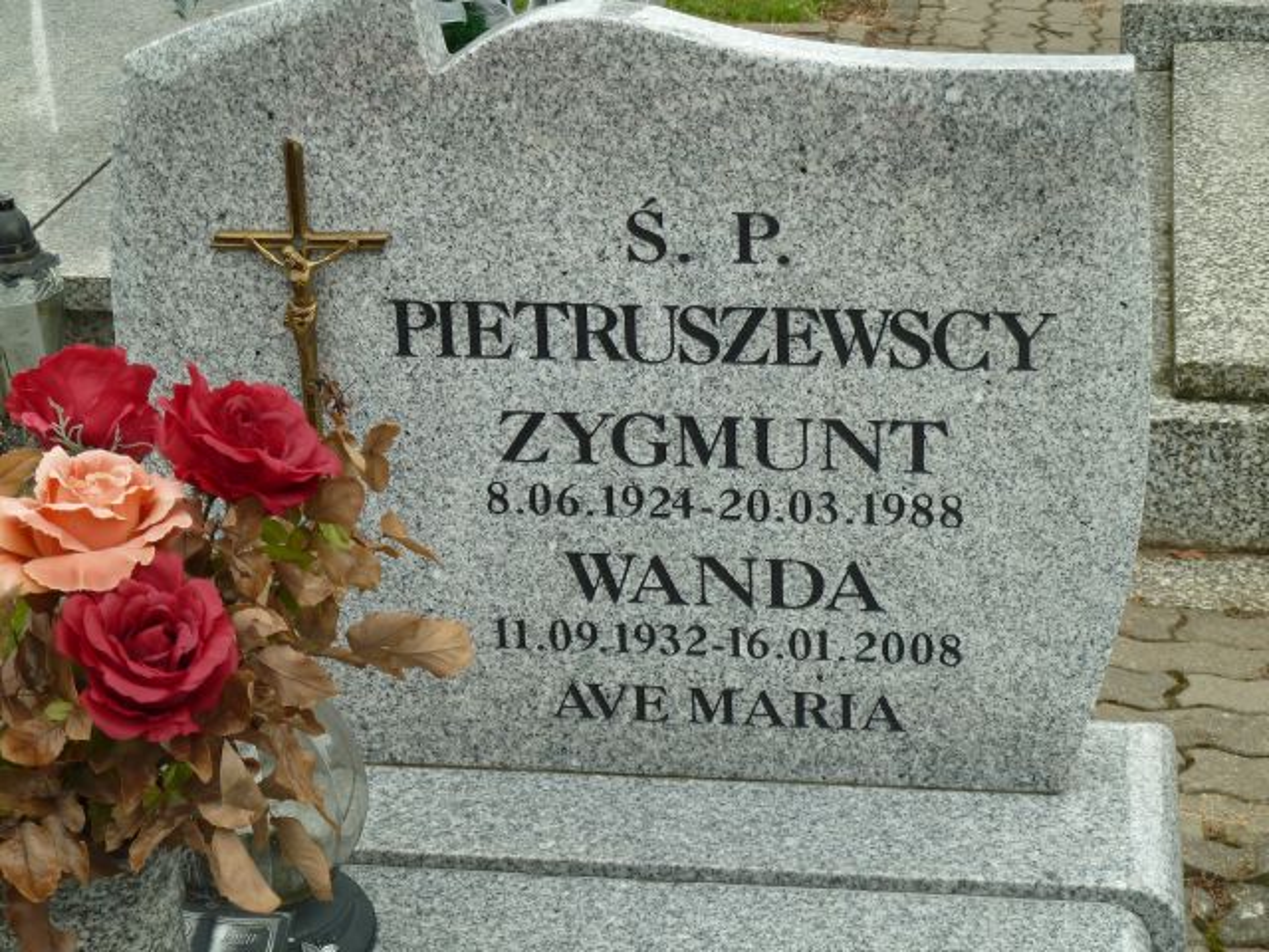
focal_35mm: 78
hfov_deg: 25.0
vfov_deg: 18.9
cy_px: 476
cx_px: 634
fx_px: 2859
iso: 80
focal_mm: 12.8
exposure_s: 1/80
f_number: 4.2
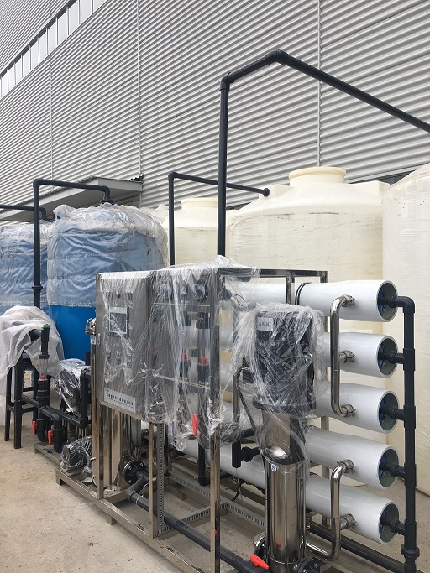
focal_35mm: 29
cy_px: 286
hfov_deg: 48.2
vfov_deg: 61.7
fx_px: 480
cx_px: 215
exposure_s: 1/134
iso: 25
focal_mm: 4.15
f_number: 2.2
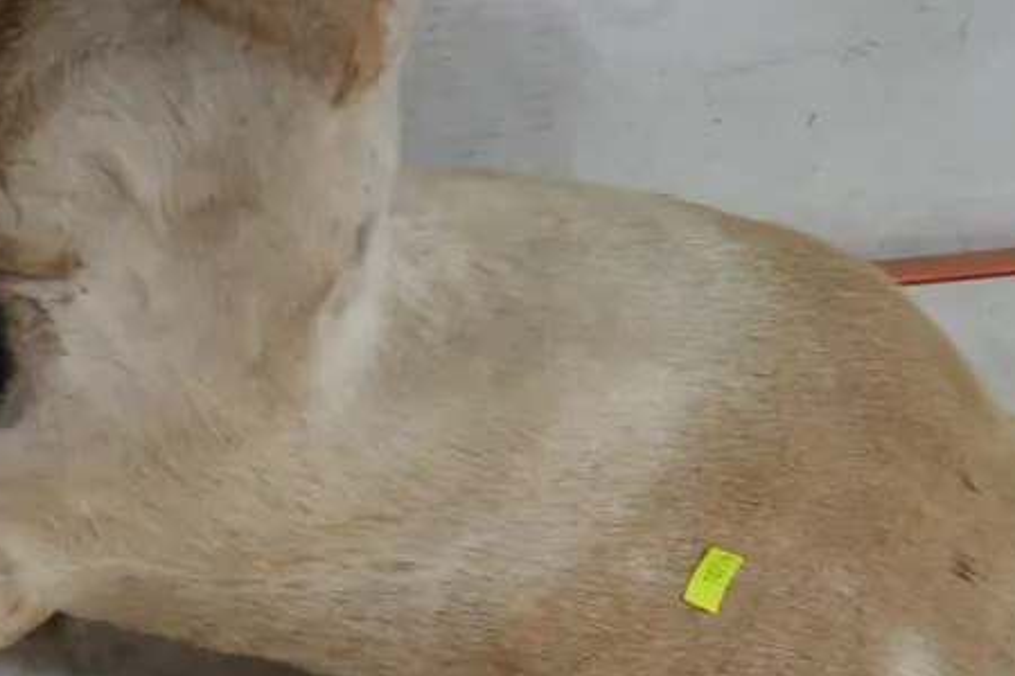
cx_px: 361
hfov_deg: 28.3
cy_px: 177
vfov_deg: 19.1
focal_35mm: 71
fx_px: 2002
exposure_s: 1/60
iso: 250
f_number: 3.6
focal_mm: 15
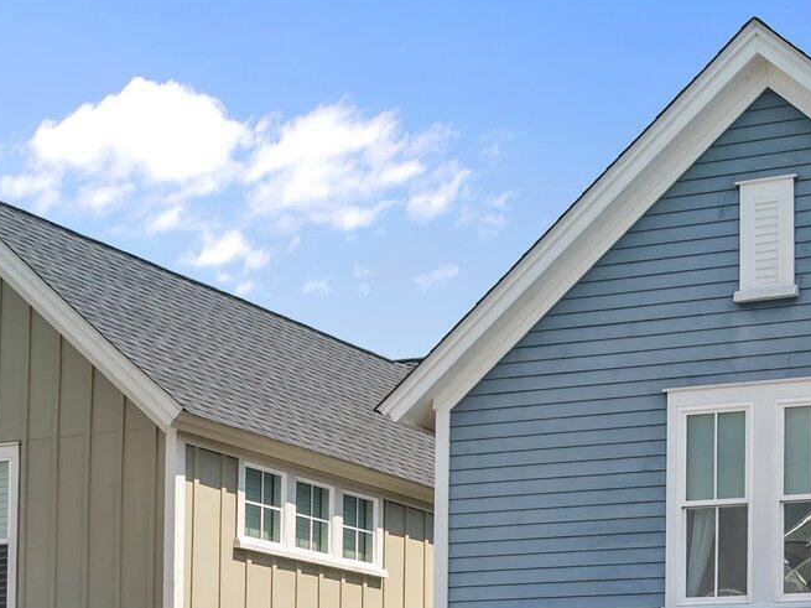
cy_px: 744
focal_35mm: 75
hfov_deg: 24.9
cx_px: 795
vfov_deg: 18.5
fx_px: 1757
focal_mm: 12.29
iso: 100
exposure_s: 1/1250
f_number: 2.8
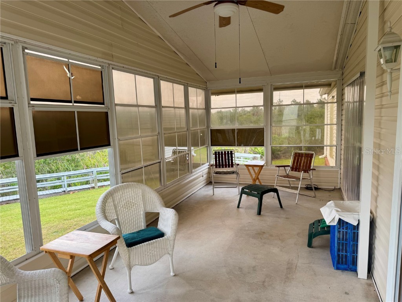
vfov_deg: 56.8
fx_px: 279
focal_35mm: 24
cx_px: 201
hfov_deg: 71.6
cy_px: 151
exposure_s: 1/201
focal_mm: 6.76
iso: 64
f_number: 1.78
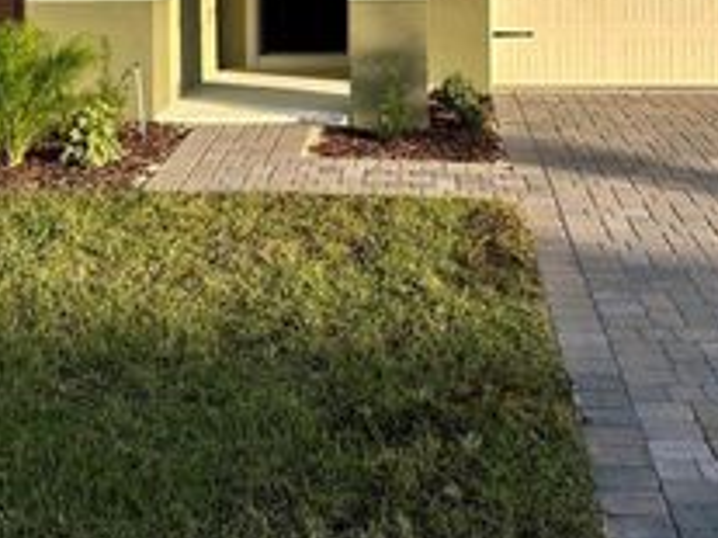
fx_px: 1202
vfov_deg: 23.5
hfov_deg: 33.2
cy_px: -71
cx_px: 406
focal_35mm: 58
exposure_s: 1/3356
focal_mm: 6.86
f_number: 1.78
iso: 80
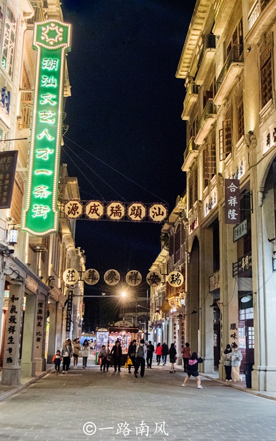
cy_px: 221
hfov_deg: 28.0
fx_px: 553
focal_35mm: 46
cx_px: 127
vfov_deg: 43.5
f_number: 5.6
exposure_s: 1/100
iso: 2500
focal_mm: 30
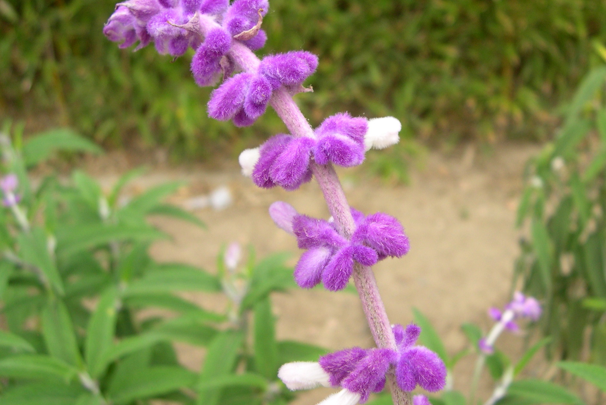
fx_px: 673
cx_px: 302
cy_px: 186
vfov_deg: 33.4
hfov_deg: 48.5
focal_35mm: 40
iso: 100
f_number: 2.8
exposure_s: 1/416
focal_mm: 8
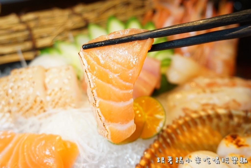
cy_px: 84
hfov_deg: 49.5
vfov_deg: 34.2
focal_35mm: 39
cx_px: 126
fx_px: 272
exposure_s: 1/60
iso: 640
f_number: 4.5
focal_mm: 26
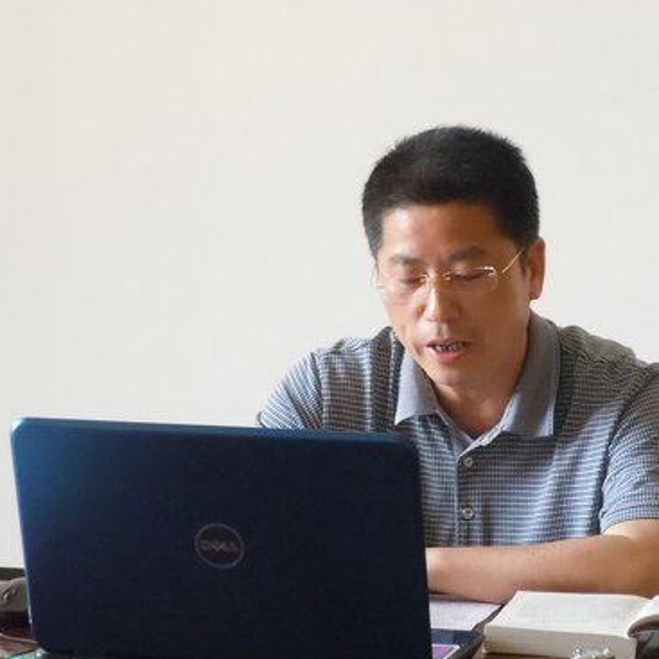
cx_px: 375
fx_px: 4394
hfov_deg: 8.6
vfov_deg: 8.6
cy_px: 296
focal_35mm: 204
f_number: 5.5
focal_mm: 25.3
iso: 800
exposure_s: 1/40
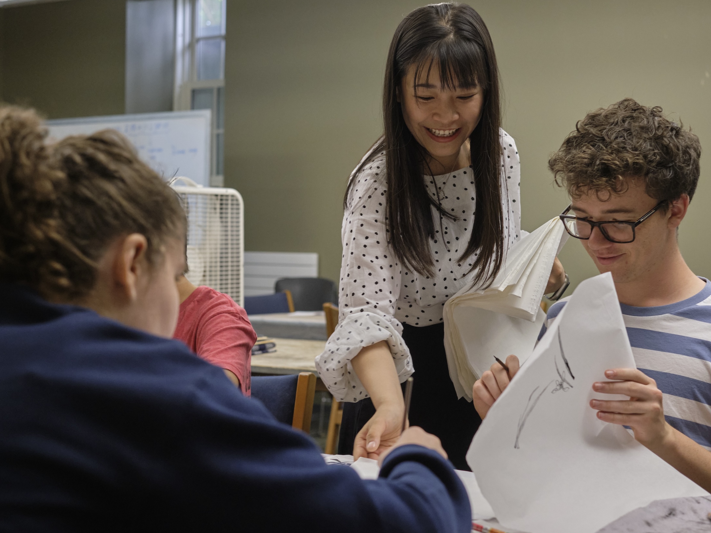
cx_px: 398
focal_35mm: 58
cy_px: 267
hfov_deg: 33.2
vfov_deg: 25.2
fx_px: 1191
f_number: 3.2
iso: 2000
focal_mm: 35
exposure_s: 1/160
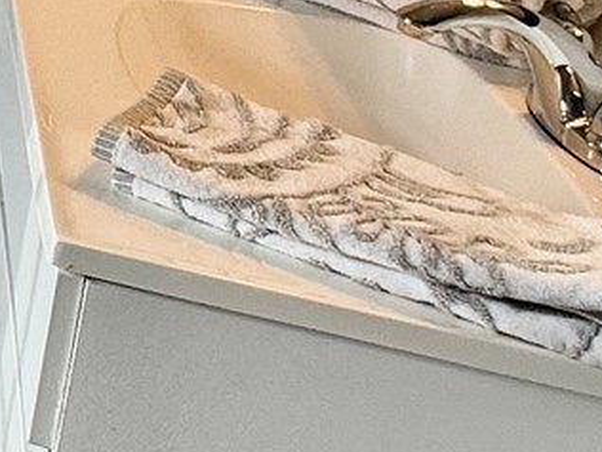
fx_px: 1478
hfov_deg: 15.9
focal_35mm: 85
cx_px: -718
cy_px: -250
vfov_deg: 15.8
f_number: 2.2
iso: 50
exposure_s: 1/99
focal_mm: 2.22
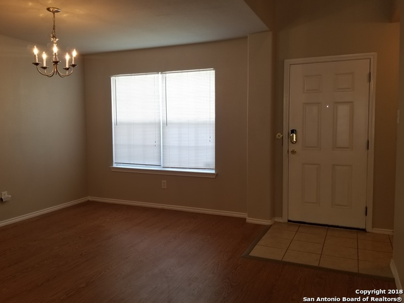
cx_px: 202
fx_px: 303
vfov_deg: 53.1
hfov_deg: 67.3
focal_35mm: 26
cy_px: 152
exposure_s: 1/60
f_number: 1.7
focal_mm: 4.25
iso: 64
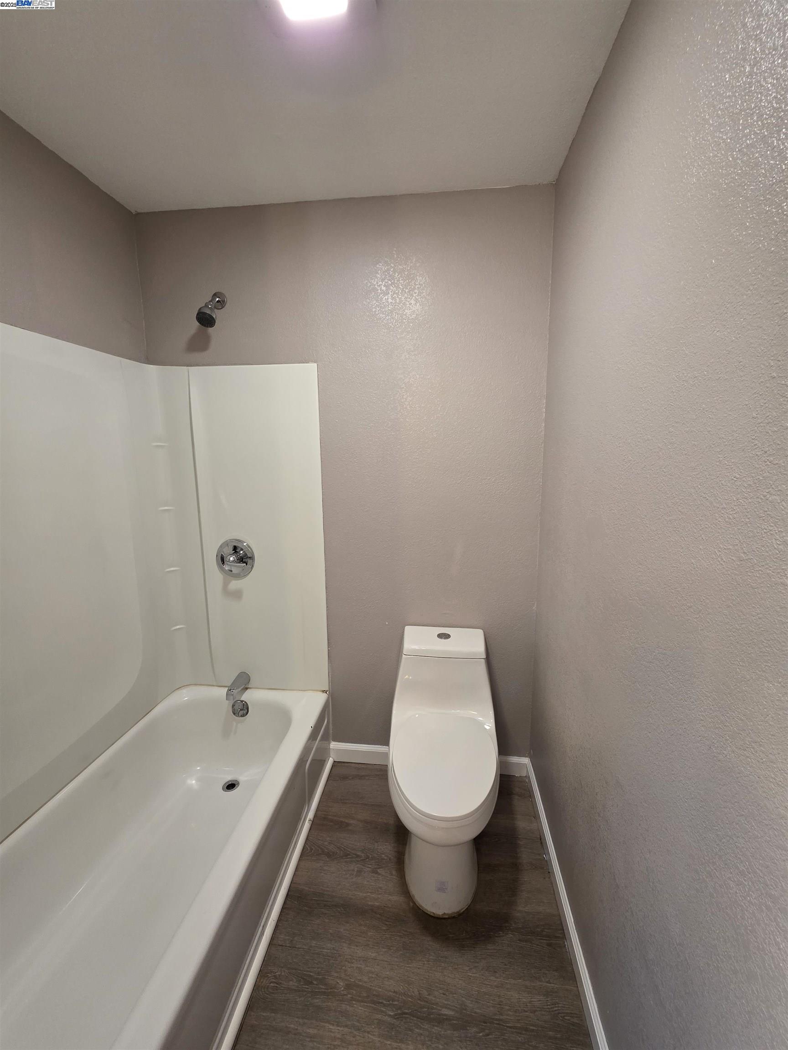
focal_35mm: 13
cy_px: 525
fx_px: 395
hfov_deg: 89.9
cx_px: 394
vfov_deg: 106.2
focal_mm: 2.2
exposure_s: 1/120
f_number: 1.9
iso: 250
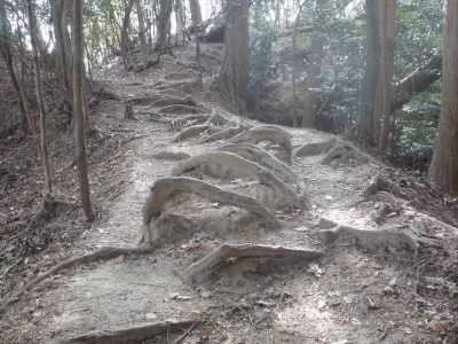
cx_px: 229
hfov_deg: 49.0
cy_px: 172
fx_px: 503
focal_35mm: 38
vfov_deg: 37.7
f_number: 4.2
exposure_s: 1/60
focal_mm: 6.9
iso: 800
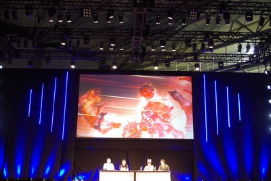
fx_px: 339
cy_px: 90
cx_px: 136
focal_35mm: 45
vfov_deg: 29.9
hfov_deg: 43.6
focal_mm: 30
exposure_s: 1/60
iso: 3200
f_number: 5.6
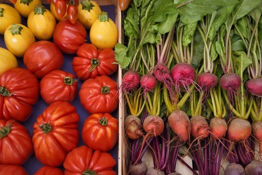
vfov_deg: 35.1
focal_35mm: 38
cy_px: 88
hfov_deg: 50.7
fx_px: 277
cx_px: 131
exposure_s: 1/125
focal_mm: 38
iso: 800
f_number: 11
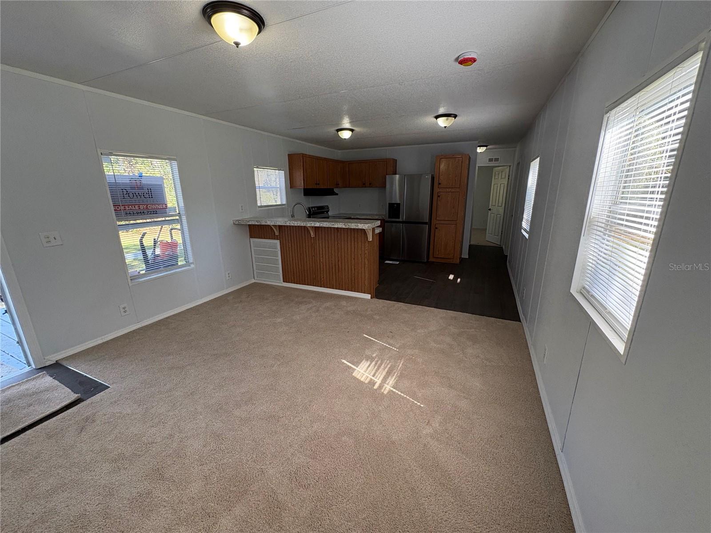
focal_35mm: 14
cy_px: 266
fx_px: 288
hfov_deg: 102.1
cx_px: 356
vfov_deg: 85.7
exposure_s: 1/99
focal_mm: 2.22
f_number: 2.2
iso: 200
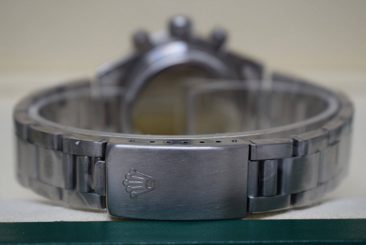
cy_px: 122
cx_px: 183
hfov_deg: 26.0
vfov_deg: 17.5
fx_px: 794
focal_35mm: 78
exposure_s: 1/60
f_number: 5.6
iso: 640
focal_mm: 52
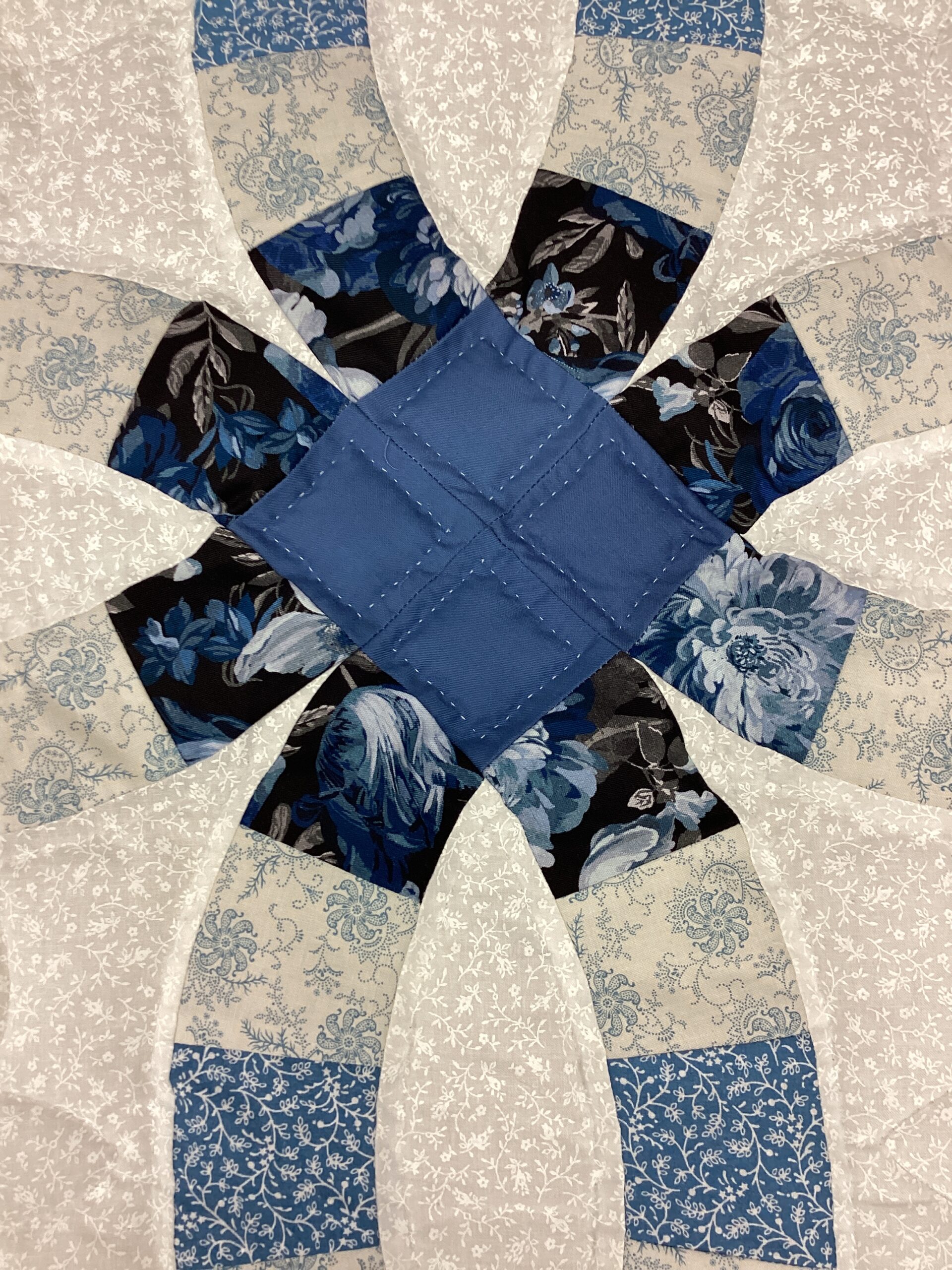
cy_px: 635
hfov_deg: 45.4
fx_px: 1137
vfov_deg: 58.4
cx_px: 476
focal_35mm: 31
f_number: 2.4
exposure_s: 1/50
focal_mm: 3.3
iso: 80
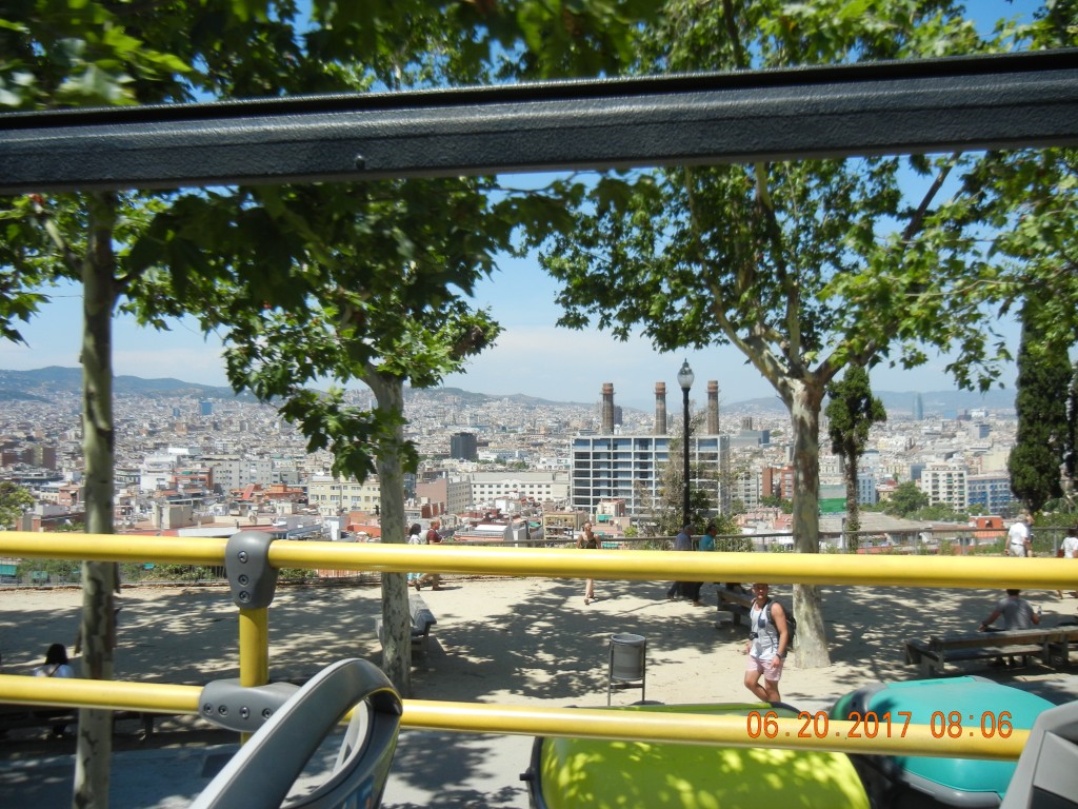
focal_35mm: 30
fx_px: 934
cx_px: 539
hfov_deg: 60.0
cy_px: 404
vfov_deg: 46.8
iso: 160
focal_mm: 5.4
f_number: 7
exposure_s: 1/356
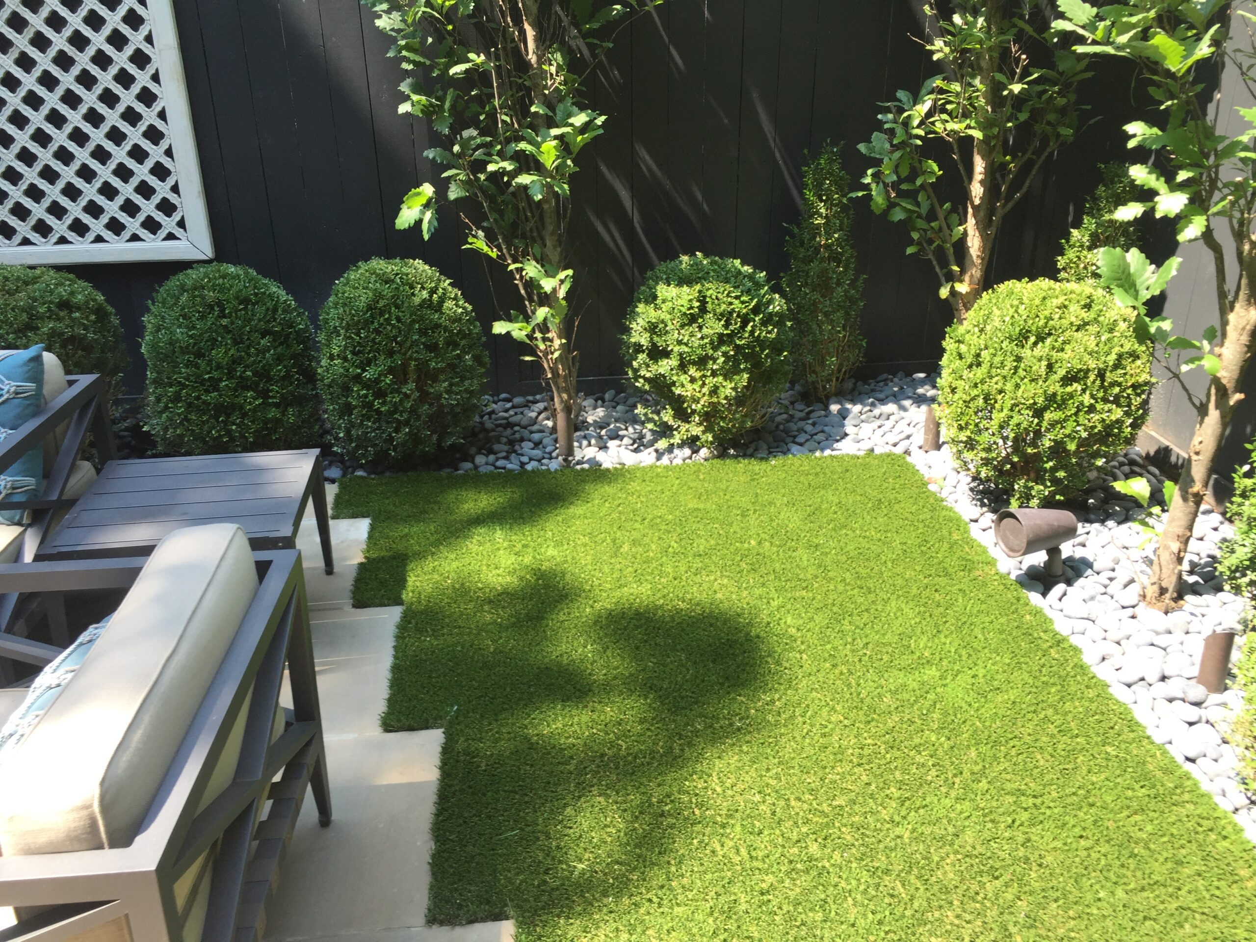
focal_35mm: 29
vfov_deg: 48.2
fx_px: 1052
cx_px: 628
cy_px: 471
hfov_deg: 61.7
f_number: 2.2
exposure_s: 1/257
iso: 32
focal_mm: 4.15
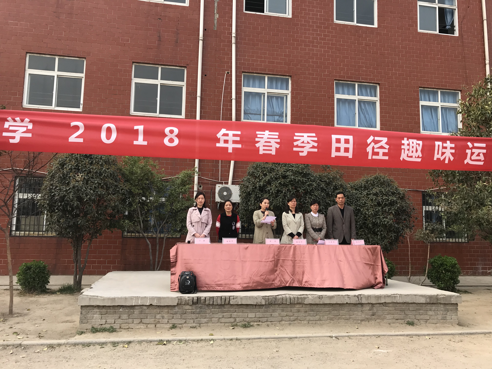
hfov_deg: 63.4
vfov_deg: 49.7
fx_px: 398
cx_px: 246
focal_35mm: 28
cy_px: 184
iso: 20
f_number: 1.8
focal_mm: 3.99
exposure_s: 1/591
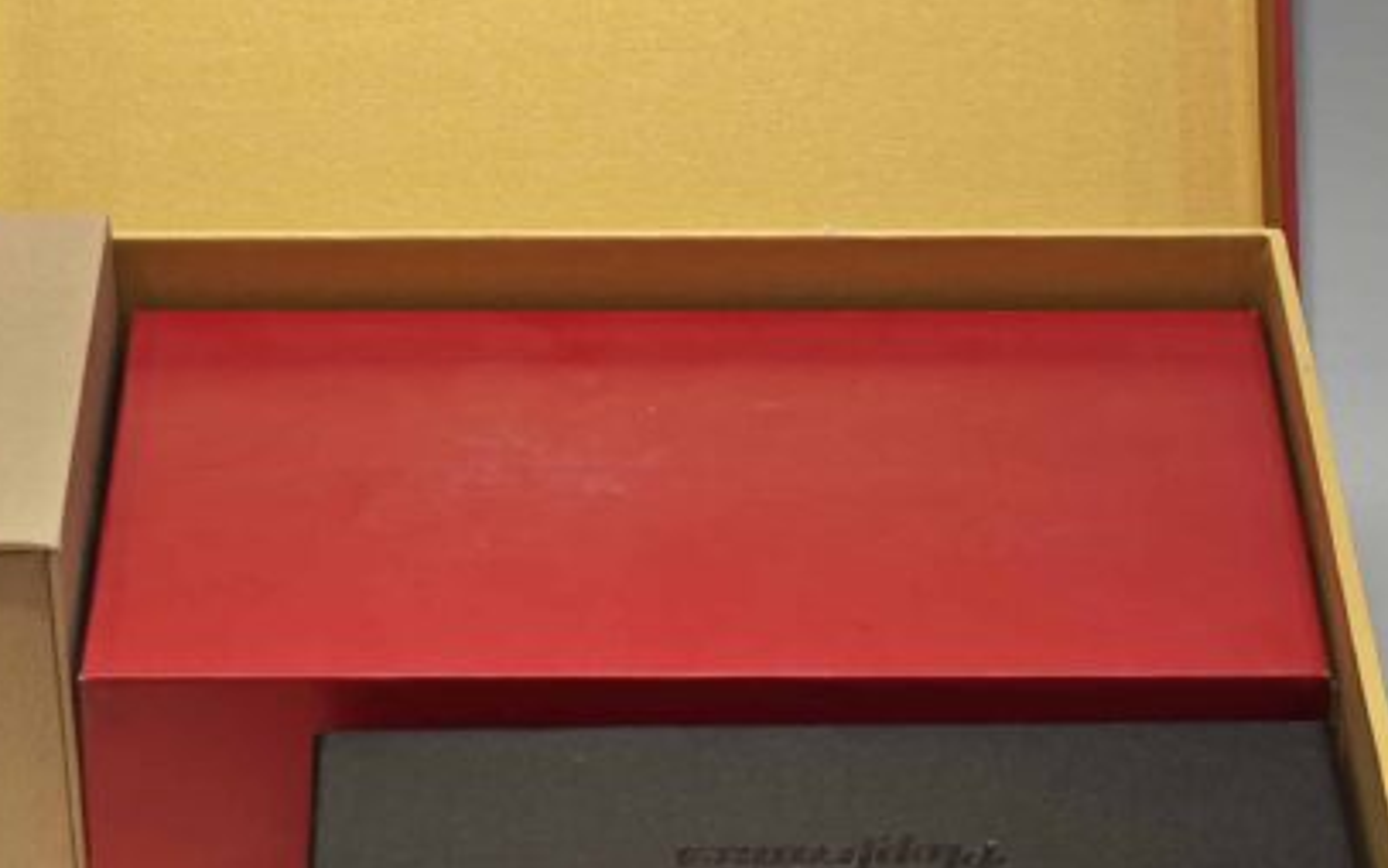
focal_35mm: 167
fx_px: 6319
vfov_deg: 7.9
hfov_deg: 12.5
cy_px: 333
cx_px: 660
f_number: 2
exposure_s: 1/100
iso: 160
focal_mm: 10.1
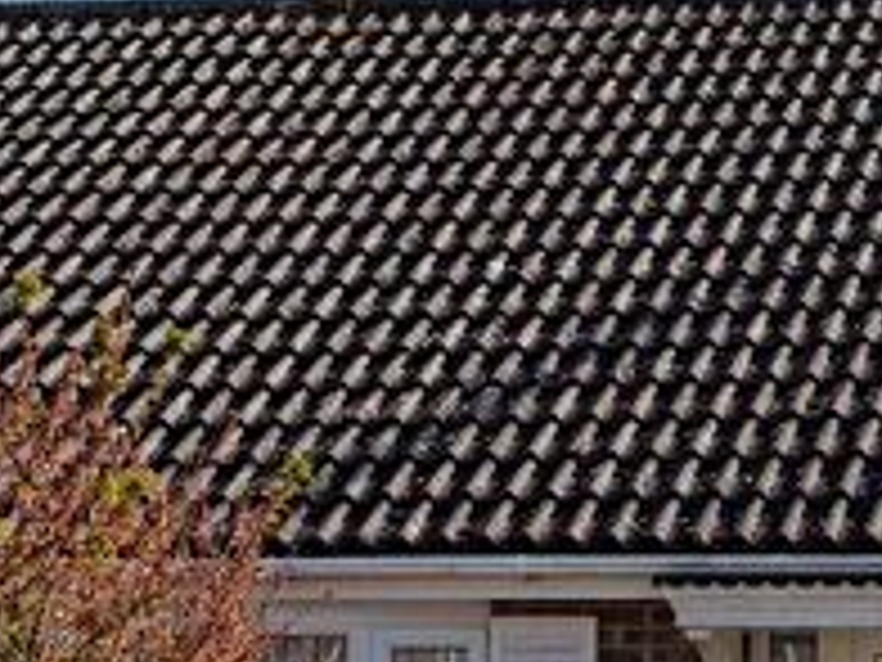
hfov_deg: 11.4
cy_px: 516
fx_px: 4357
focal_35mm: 171
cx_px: 878
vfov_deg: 8.7
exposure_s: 1/4587
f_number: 1.78
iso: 80
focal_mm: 6.76
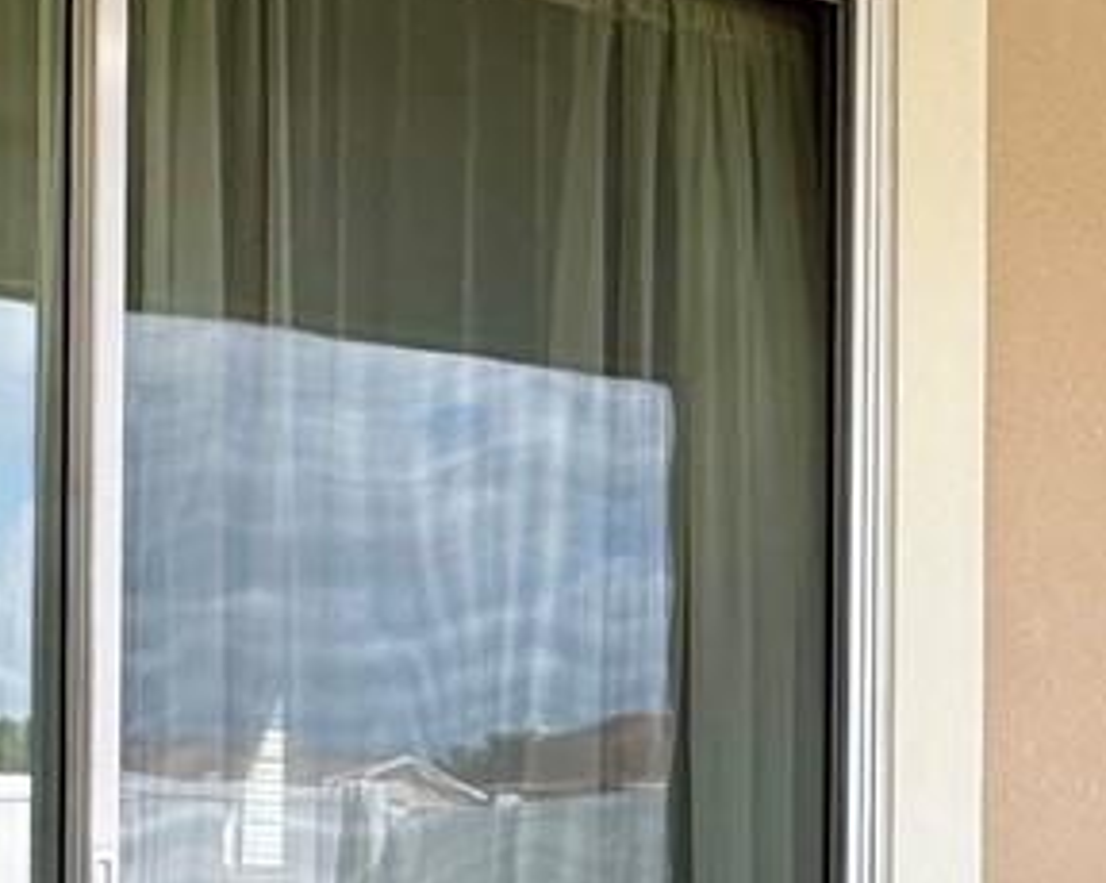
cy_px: 802
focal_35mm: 76
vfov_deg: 19.8
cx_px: 887
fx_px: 2486
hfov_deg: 24.7
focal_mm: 2.22
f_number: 2.2
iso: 40
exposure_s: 1/190
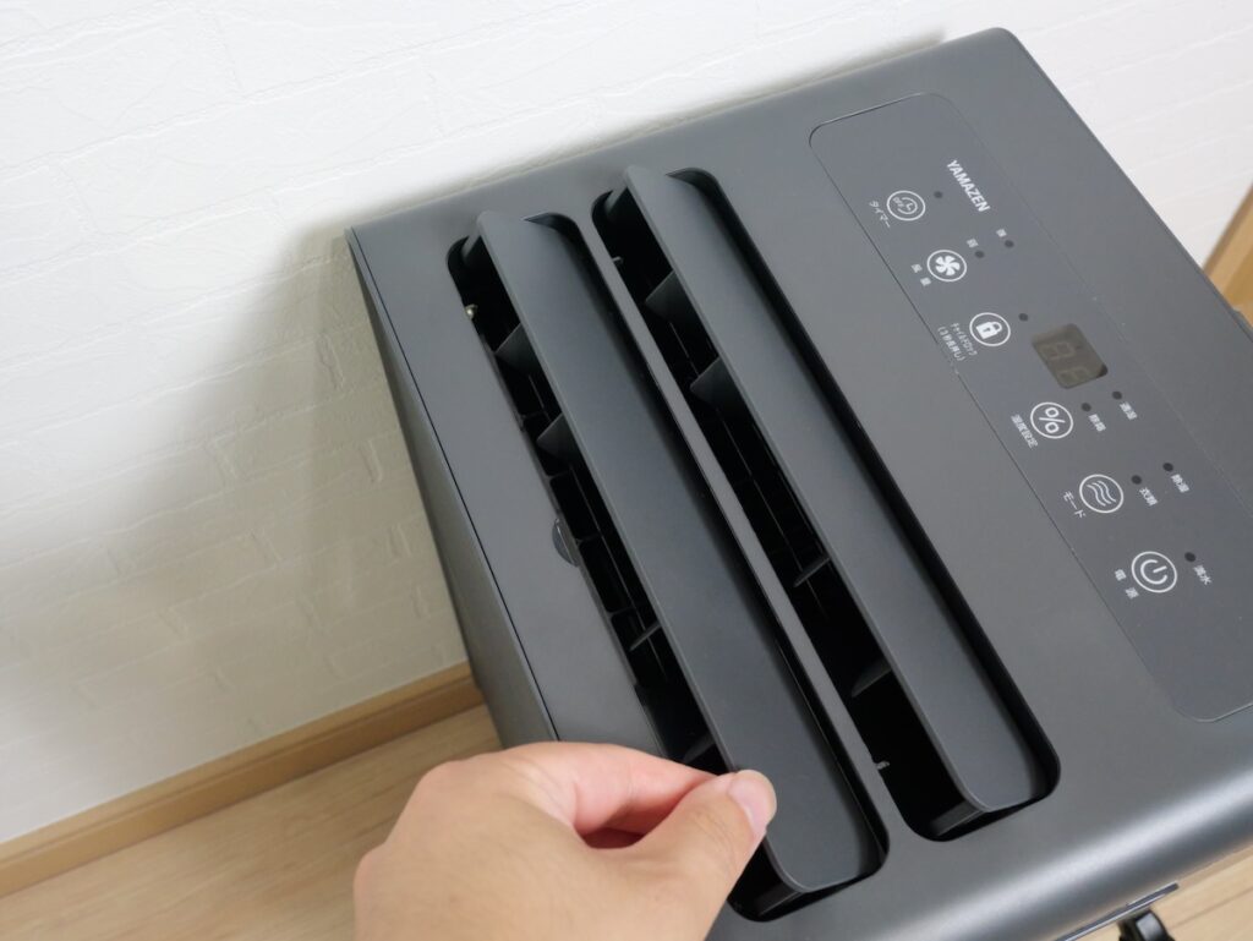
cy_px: 470
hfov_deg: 53.9
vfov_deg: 41.8
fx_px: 1231
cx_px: 626
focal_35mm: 34
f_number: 6.3
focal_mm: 17
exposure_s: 1/50
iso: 3200
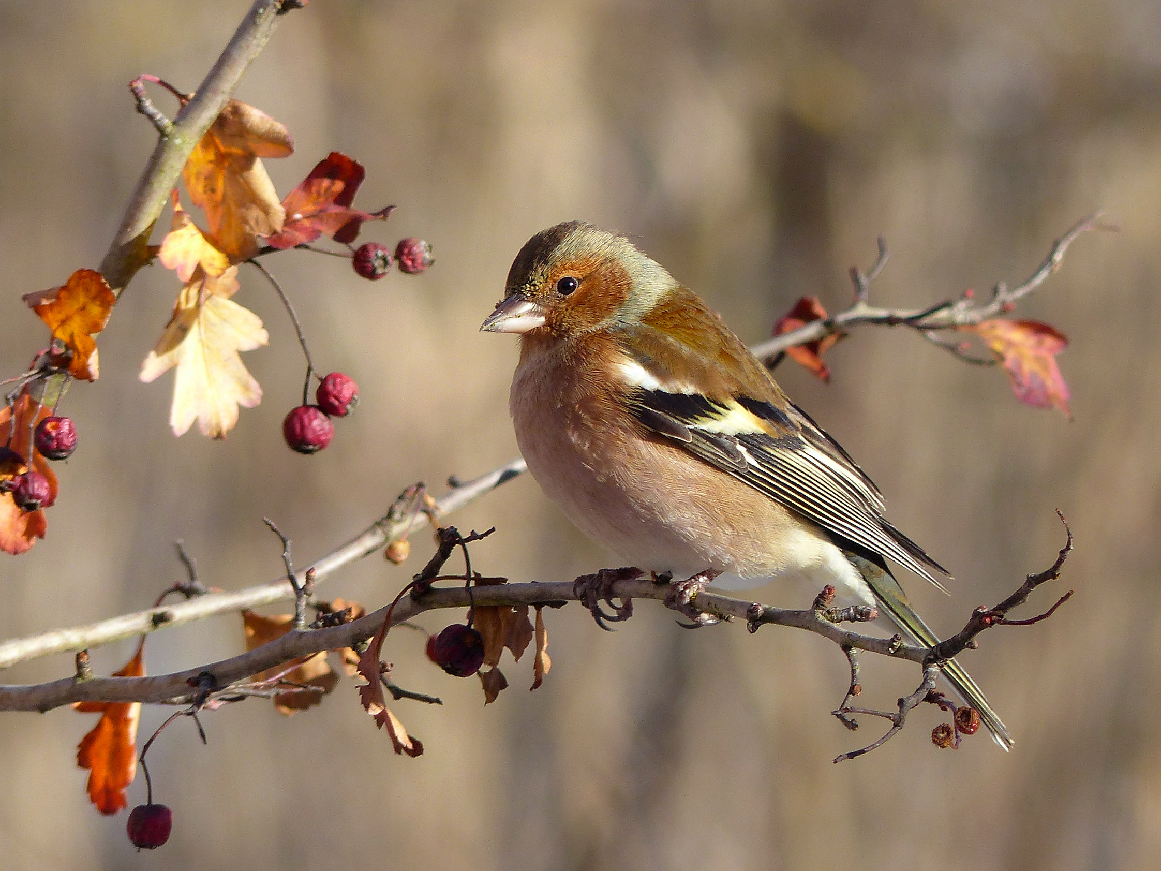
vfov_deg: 2.1
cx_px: 618
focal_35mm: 706
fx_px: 23679
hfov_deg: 2.8
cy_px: 408
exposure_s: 1/320
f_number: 4
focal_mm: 108
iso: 100
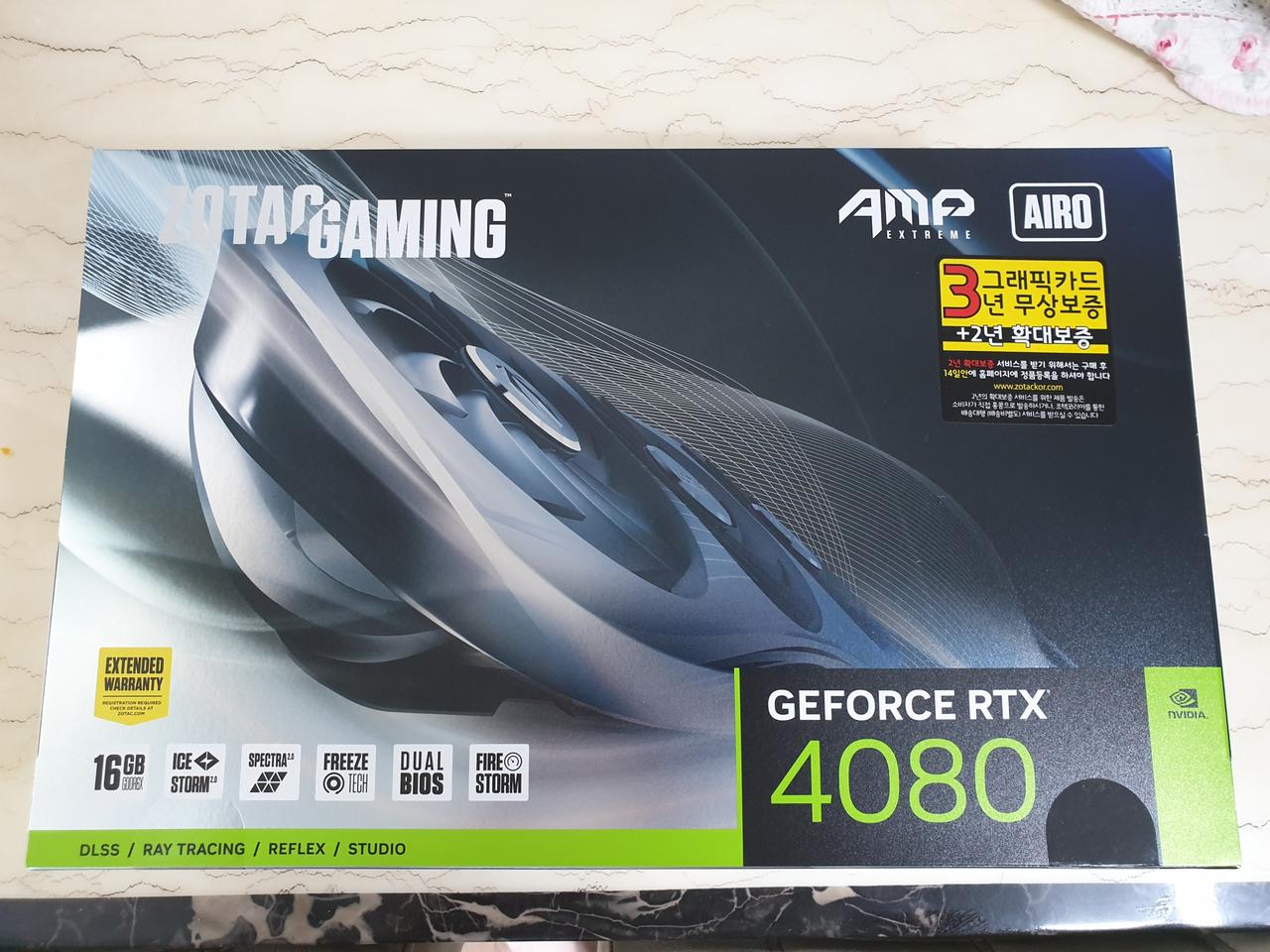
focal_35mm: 26
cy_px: 476
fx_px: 954
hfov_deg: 67.3
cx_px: 635
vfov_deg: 53.1
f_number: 2.4
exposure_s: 1/60
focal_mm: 4.3
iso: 250
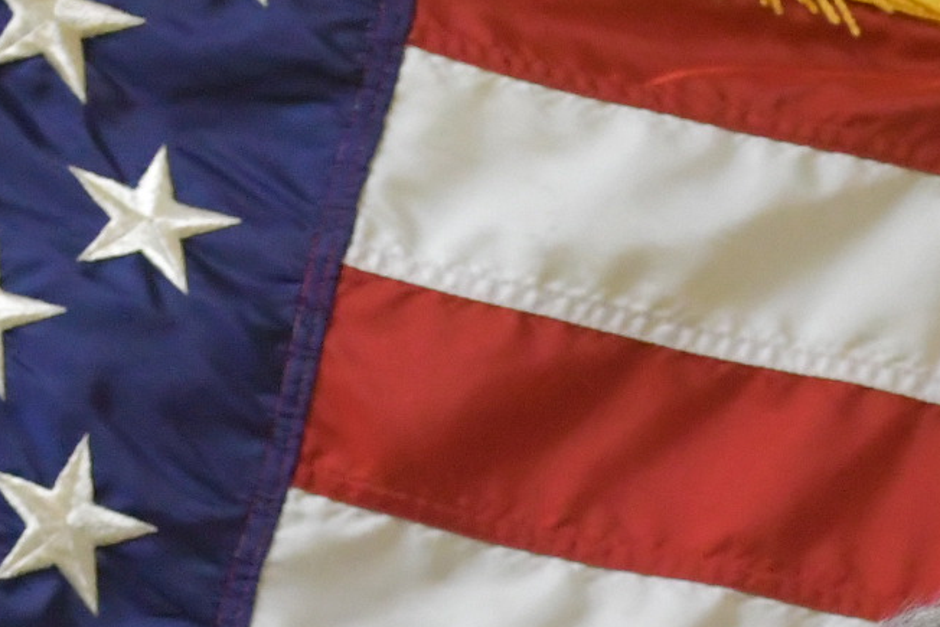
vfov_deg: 6.0
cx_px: 1088
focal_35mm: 222
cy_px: 1229
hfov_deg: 9.2
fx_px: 5798
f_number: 6.3
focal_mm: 35
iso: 6400
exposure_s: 1/160
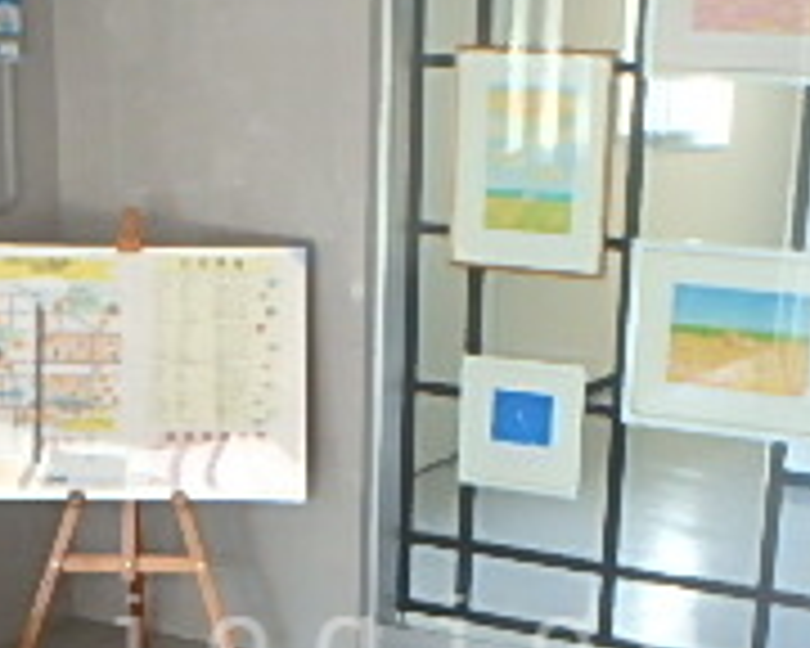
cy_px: 648
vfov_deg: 20.3
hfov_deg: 26.1
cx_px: 414
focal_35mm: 73
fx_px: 1750
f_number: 3.5
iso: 400
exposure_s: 1/30
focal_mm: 3.7
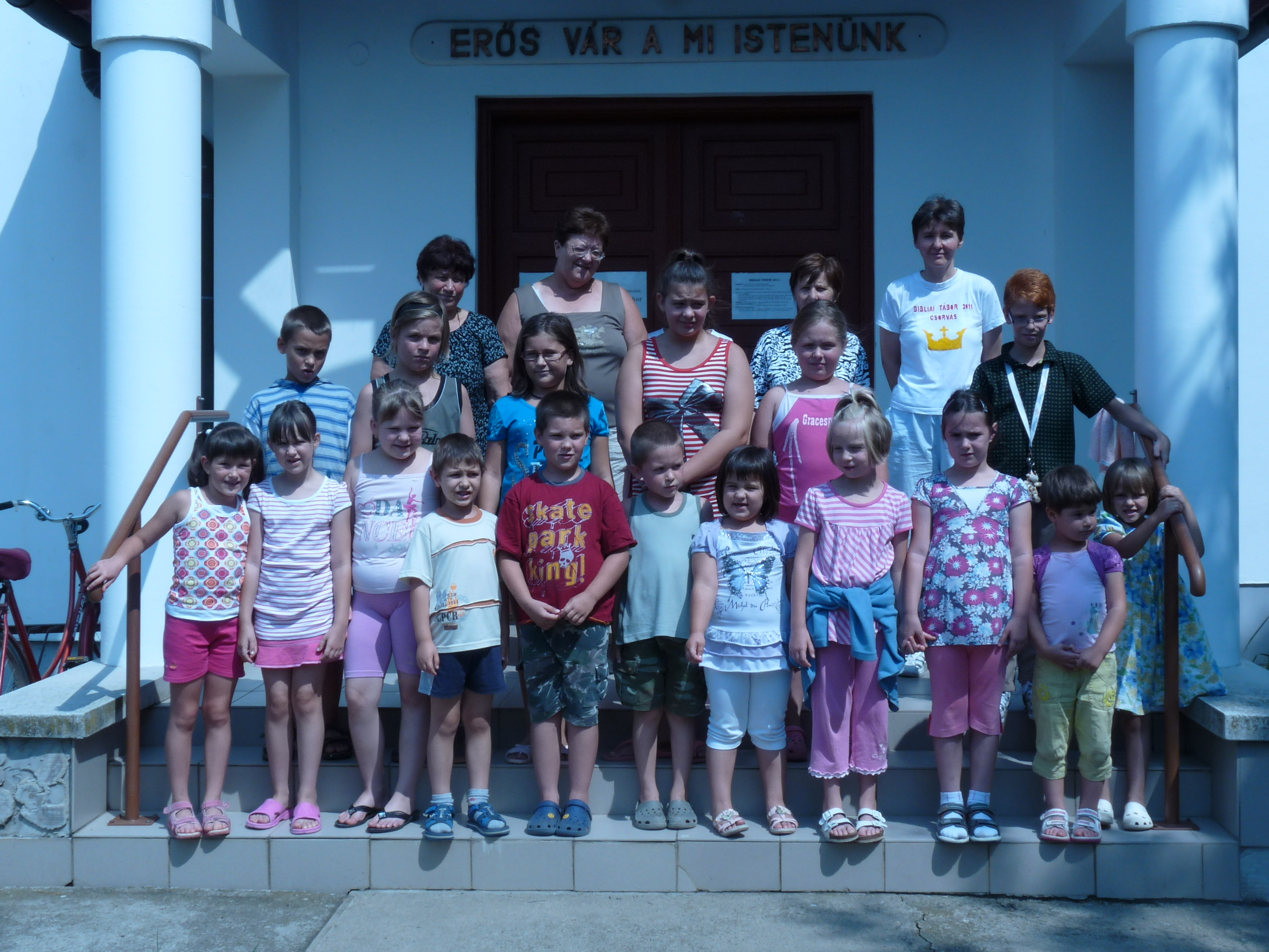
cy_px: 426
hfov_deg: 38.2
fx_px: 1833
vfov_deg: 29.1
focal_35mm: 50
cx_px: 654
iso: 100
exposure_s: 1/500
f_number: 6.3
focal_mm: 7.6
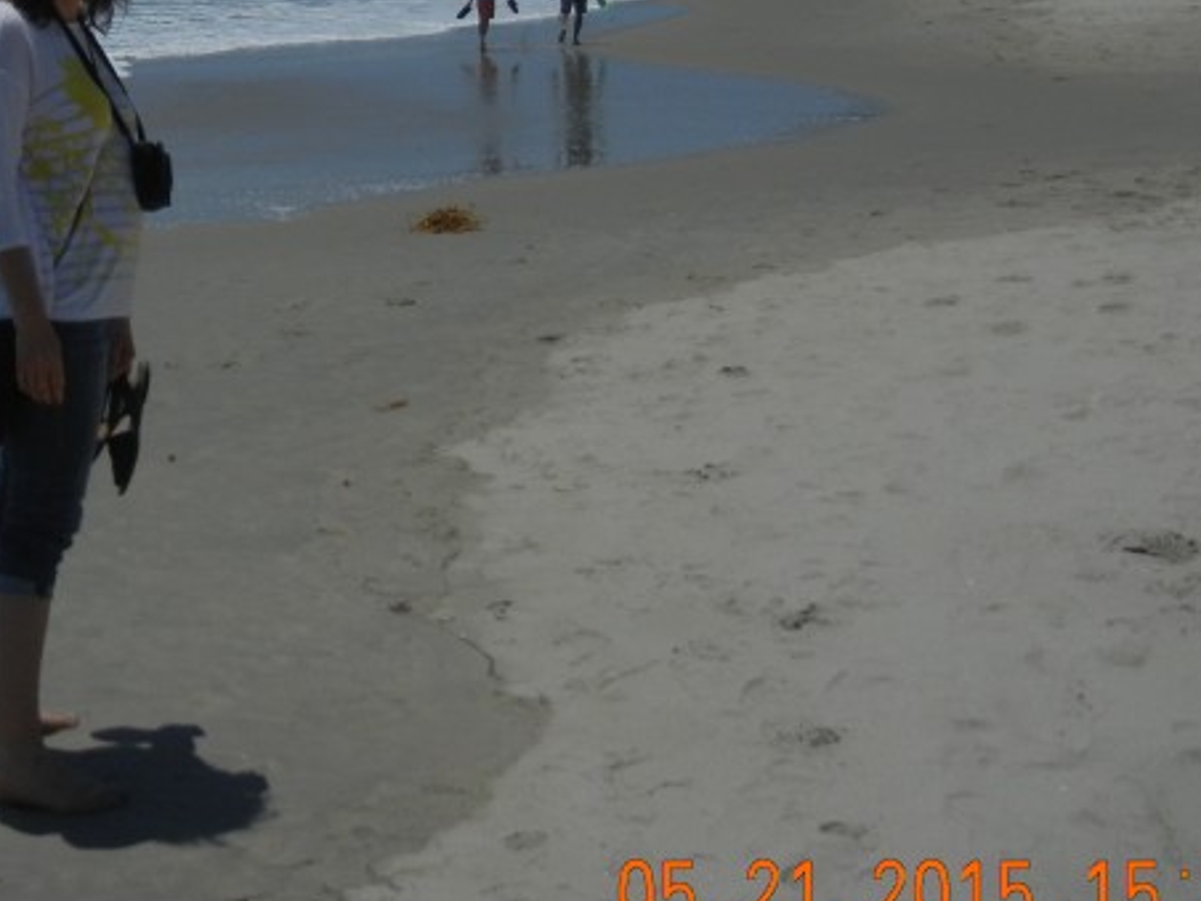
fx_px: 2359
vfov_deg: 21.1
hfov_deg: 27.4
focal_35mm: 68
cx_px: 93
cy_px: 85
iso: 160
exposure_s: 1/2000
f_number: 7
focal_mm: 5.4
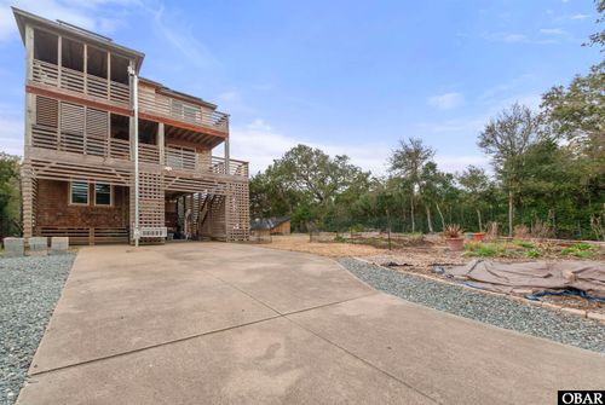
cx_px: 302
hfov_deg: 100.3
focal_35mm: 15
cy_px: 202
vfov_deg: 77.5
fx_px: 252
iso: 100
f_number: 8
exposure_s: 1/40
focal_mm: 10
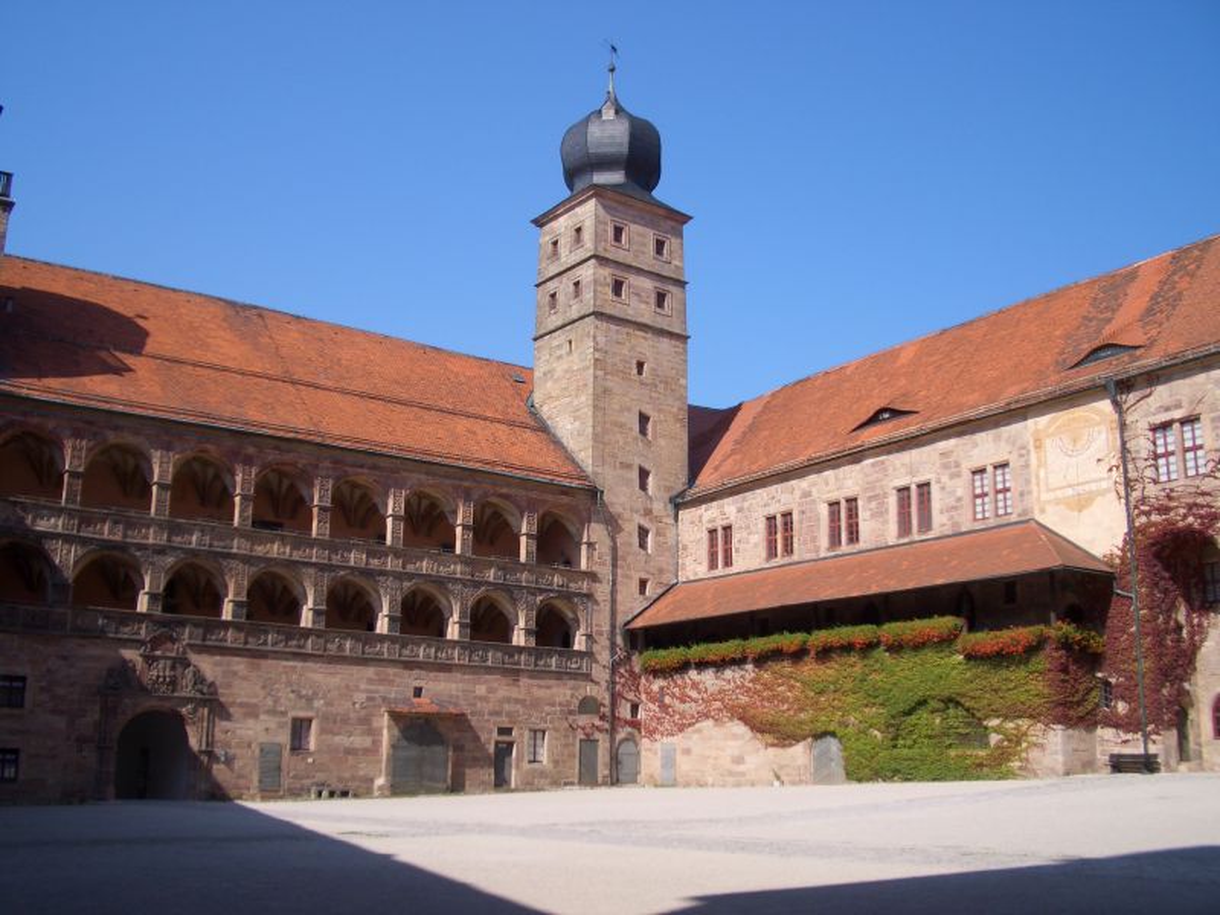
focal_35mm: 35
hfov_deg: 52.6
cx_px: 610
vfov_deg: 40.7
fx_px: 1234
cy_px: 458
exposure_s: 1/400
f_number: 4.3
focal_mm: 5.8
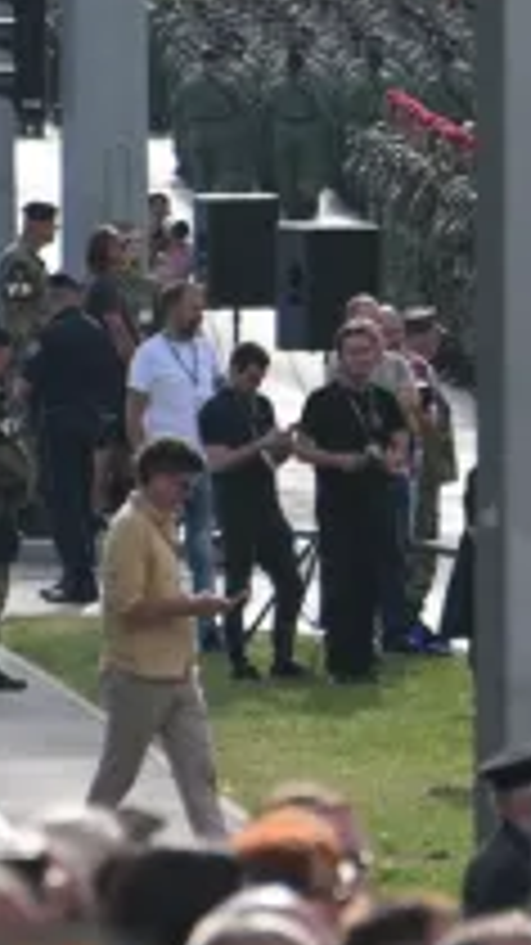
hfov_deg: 1.3
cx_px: 729
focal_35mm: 949
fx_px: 23774
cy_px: 173
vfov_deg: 2.3
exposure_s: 1/400
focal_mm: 250
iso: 320
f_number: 6.3
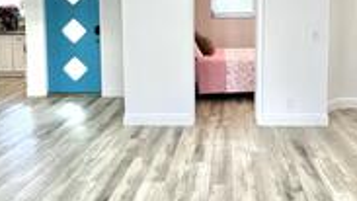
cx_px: 224
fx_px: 293
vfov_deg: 36.1
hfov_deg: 61.7
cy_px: 31
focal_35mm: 31
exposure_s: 1/120
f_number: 1.8
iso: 100
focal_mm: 1.57
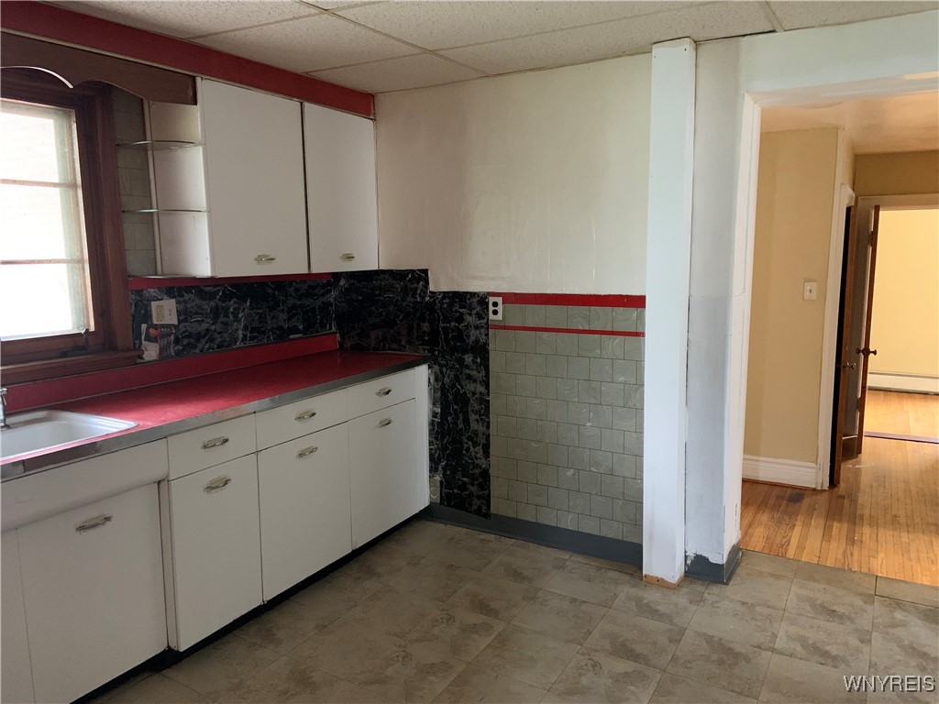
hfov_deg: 67.3
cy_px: 352
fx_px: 705
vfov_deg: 53.1
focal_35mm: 26
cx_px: 470
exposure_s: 1/30
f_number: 1.8
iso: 500
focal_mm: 4.25
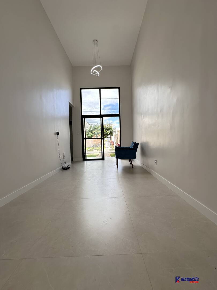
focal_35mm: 14
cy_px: 145
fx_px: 117
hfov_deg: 85.7
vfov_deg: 102.1
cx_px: 108
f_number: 2.2
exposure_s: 1/270
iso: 40
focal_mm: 2.22
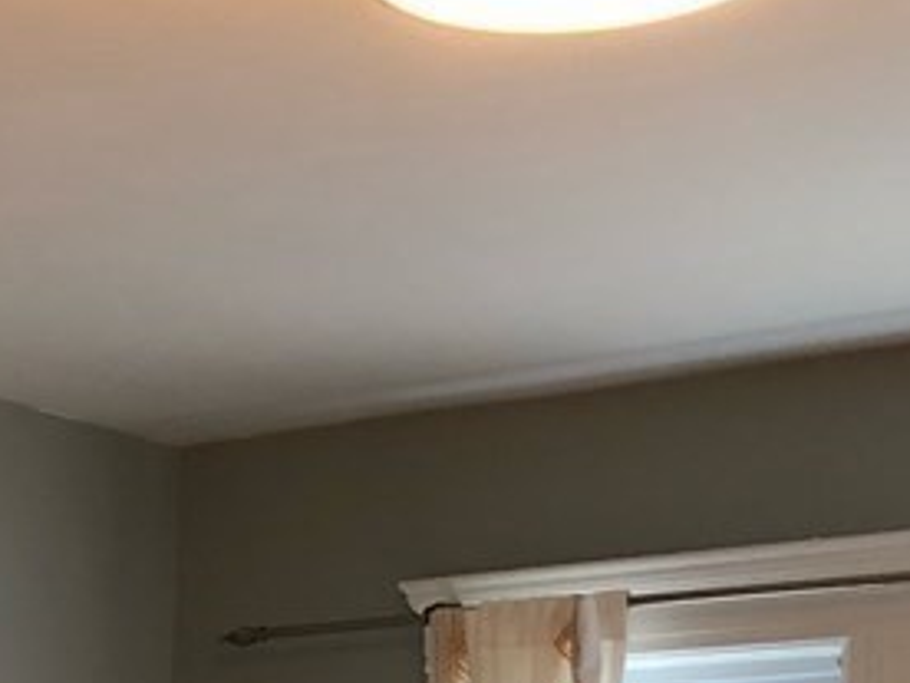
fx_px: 2734
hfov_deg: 17.9
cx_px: -198
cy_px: 1208
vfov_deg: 13.0
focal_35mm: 104
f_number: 1.8
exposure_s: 1/15
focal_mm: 3.99
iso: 64
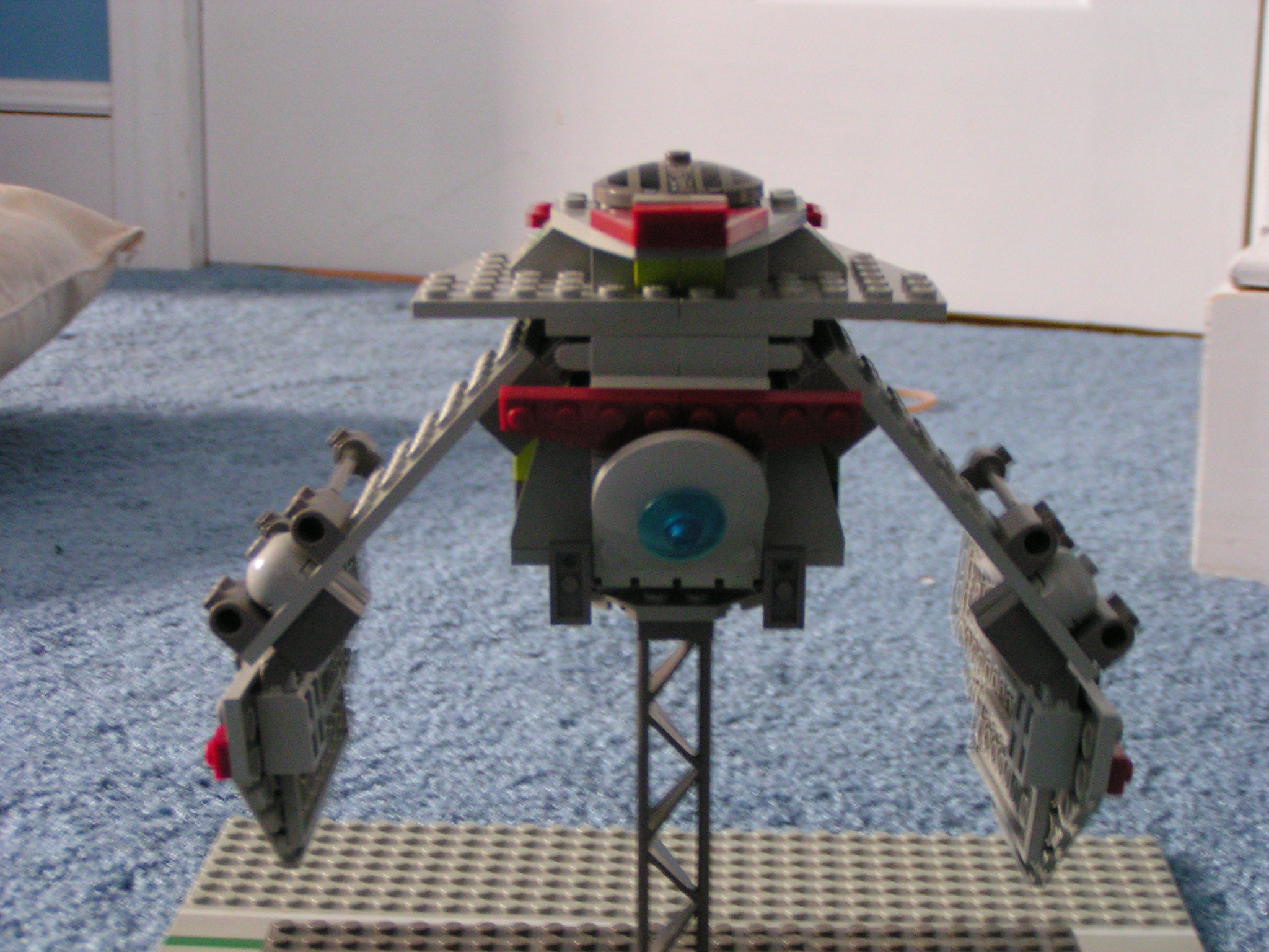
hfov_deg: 32.2
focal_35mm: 60
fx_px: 2200
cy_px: 476
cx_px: 634
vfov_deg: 24.4
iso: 200
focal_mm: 9.2
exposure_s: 1/8
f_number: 3.2
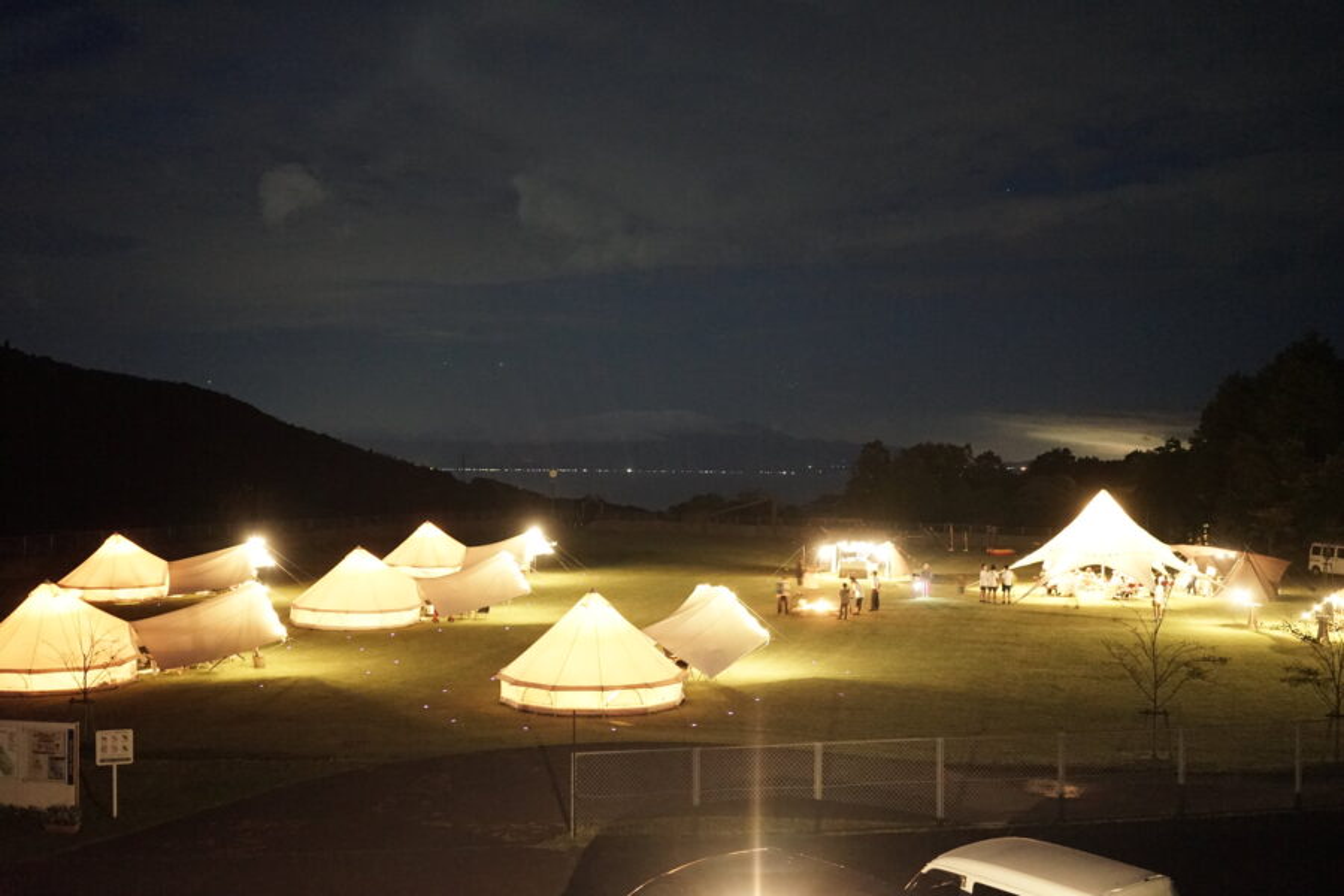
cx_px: 672
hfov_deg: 54.4
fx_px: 1307
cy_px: 448
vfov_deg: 37.9
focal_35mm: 35
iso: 6400
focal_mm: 35
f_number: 2.8
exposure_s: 1/1.25
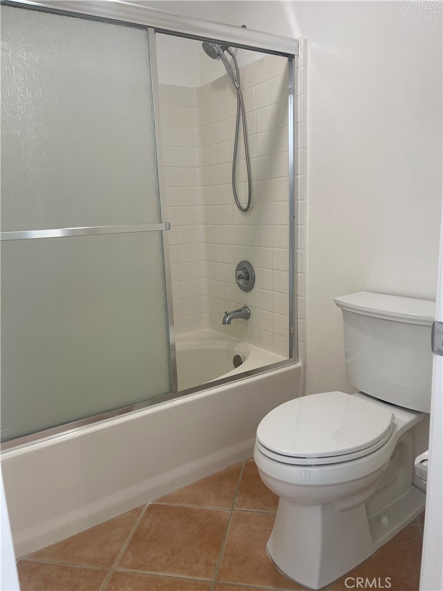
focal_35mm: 25
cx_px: 222
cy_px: 296
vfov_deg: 69.4
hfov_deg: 54.9
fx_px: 427
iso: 64
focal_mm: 5.1
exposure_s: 1/120
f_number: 1.6
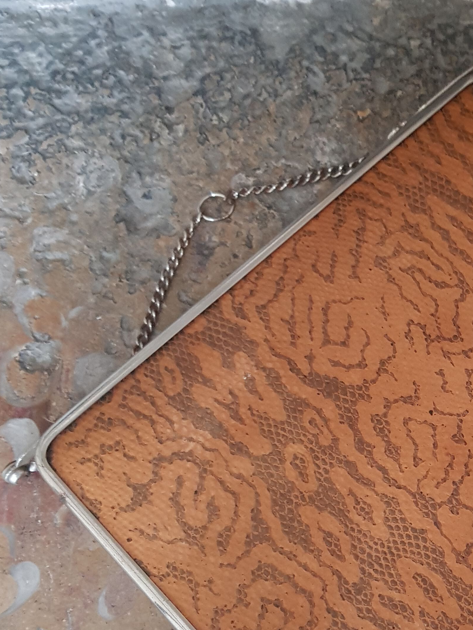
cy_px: 443
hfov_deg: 28.8
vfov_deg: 38.3
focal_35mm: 49
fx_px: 892
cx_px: 406
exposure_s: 1/10
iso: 320
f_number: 1.7
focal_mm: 4.2
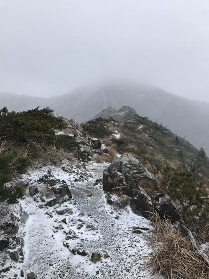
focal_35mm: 28
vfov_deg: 63.5
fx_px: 225
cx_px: 104
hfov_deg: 49.7
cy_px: 140
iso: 20
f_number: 1.8
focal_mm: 3.99
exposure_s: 1/471
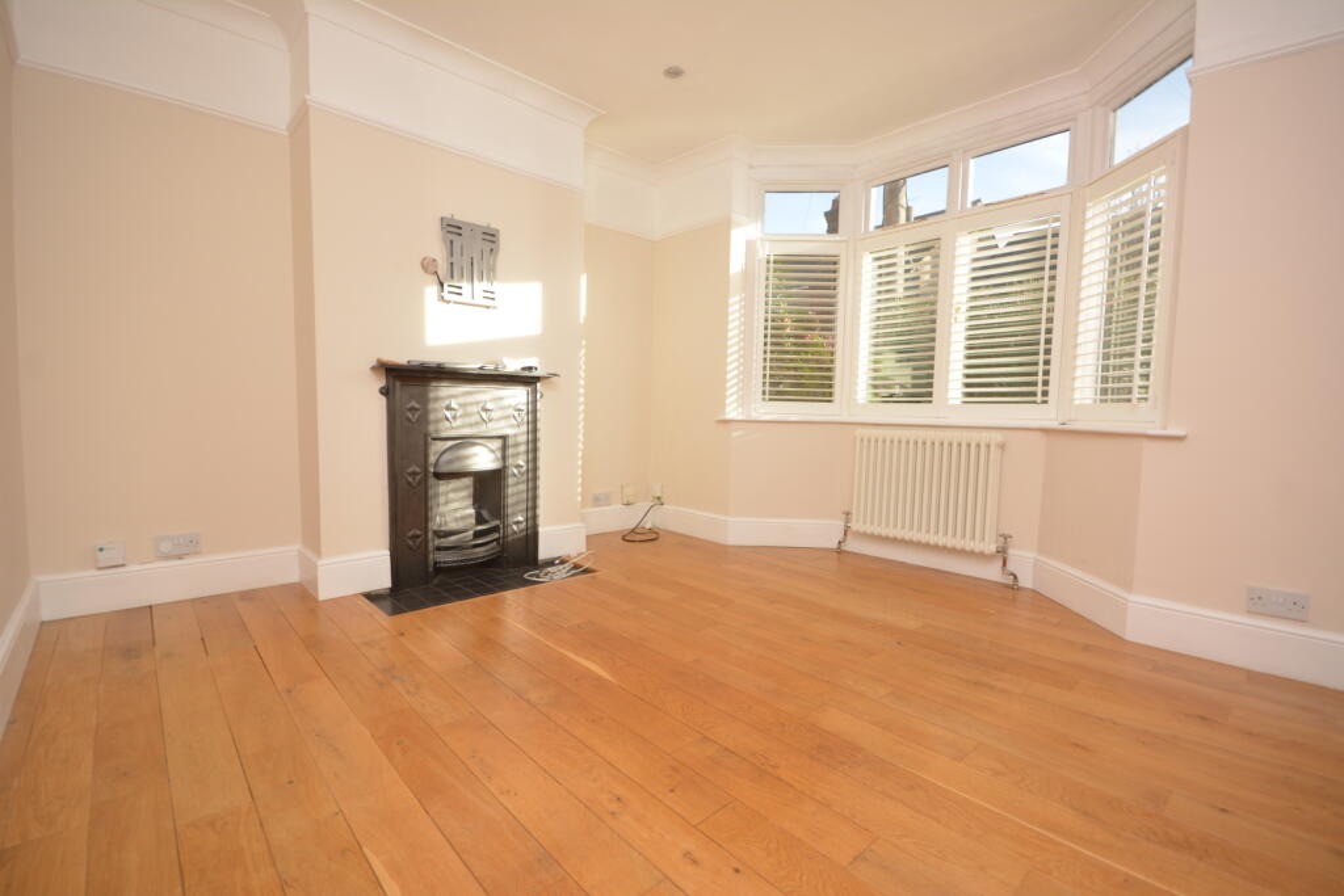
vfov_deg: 77.3
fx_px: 560
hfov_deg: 100.4
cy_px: 448
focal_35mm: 15
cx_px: 672
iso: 180
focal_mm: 10
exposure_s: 1/125
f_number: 5.6
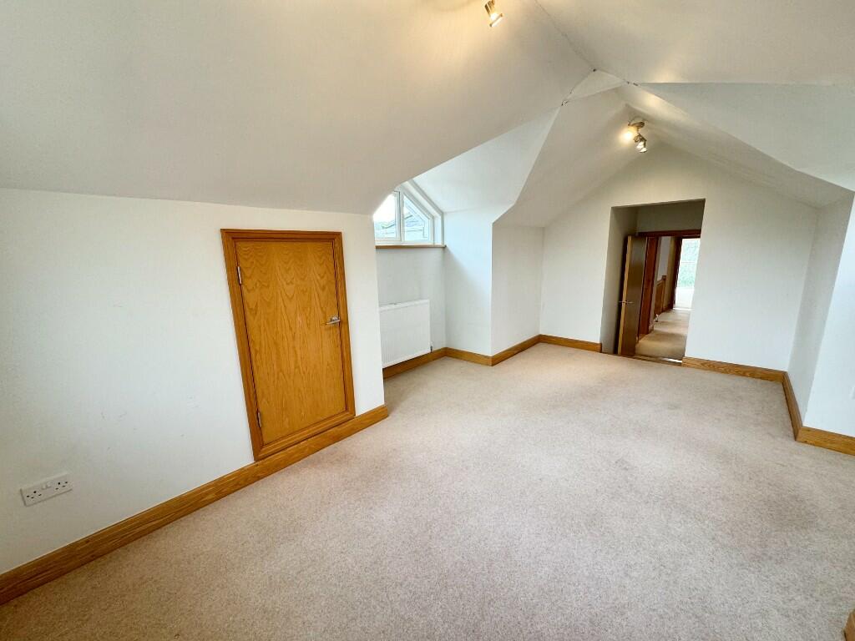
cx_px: 428
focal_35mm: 14
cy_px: 320
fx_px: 346
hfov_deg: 102.1
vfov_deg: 85.7
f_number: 2.2
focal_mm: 2.22
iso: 160
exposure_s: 1/100
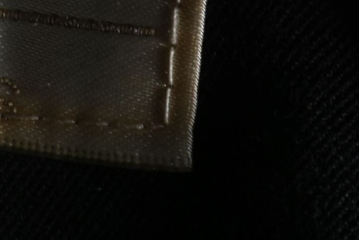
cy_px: -35
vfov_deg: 1.5
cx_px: -13
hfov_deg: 2.3
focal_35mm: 914
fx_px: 9126
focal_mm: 140
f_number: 11
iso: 200
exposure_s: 1/125
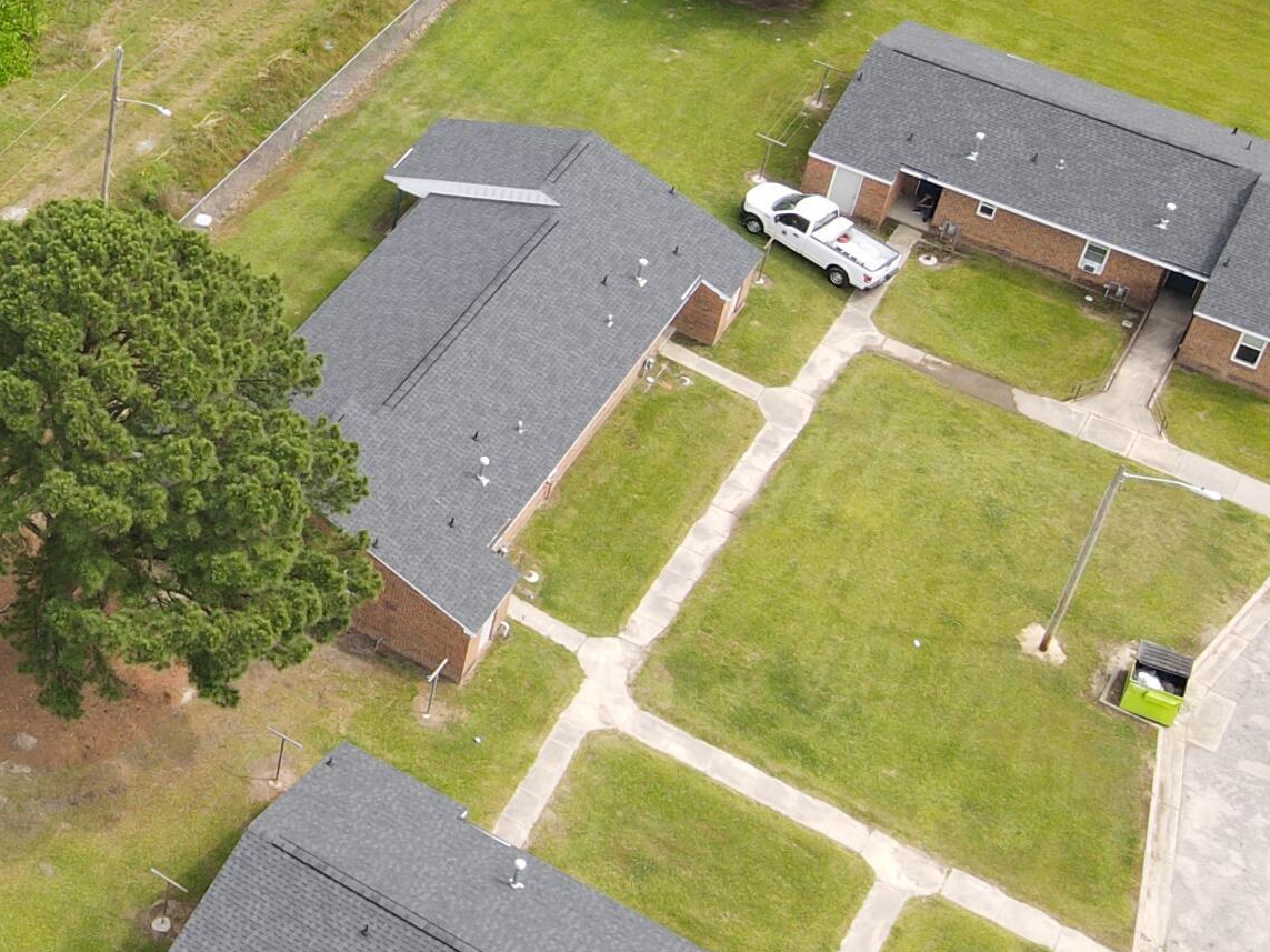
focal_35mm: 63
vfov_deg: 22.9
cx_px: -181
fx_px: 2311
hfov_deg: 27.6
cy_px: 160
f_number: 2.8
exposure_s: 1/15
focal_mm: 4.5
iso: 100
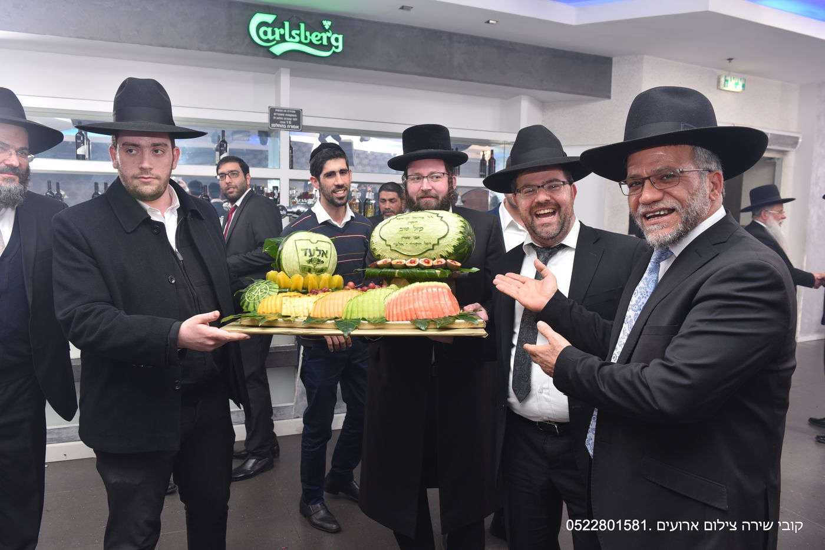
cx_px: 412
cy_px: 275
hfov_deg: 69.4
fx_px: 596
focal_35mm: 26
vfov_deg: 49.5
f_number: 5
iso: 320
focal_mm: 26
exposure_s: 1/100
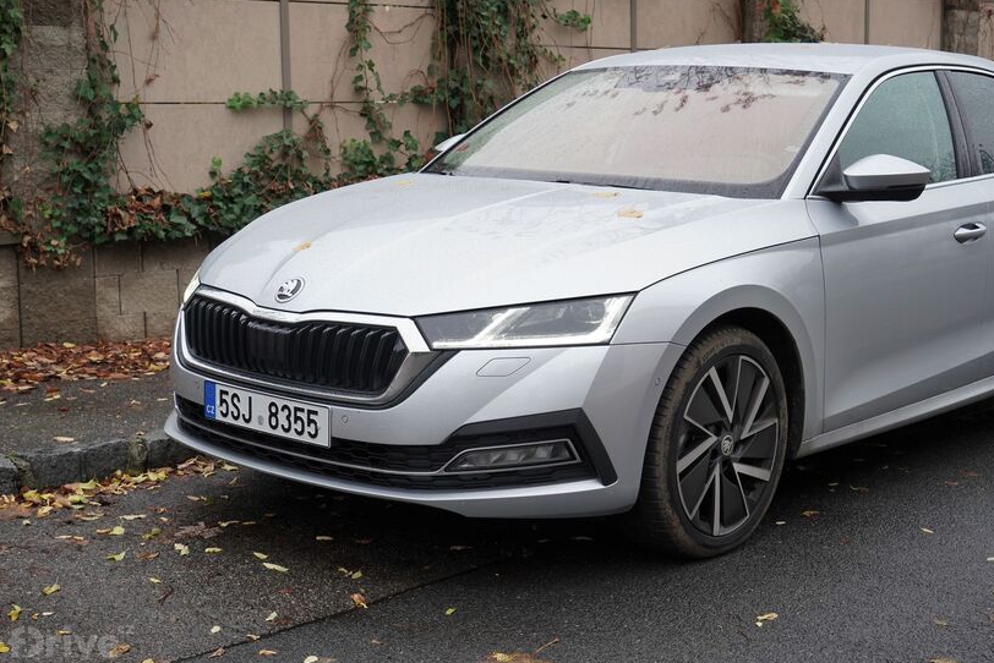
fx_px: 1464
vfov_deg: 25.5
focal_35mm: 53
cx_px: 504
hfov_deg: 37.5
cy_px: 334
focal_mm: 52
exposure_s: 1/250
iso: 1000
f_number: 7.1
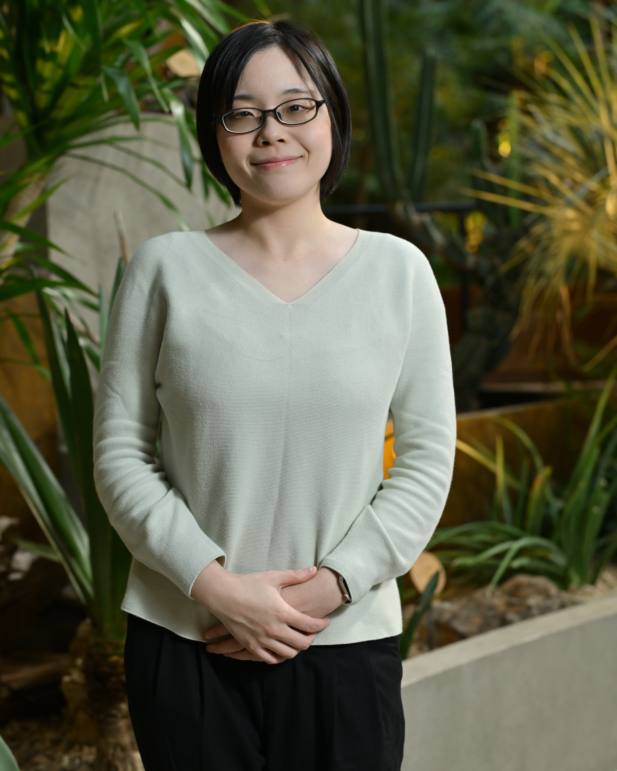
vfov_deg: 33.0
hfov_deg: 26.7
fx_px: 1301
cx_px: 309
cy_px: 336
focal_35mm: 57
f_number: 2.8
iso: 800
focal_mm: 50
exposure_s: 1/125
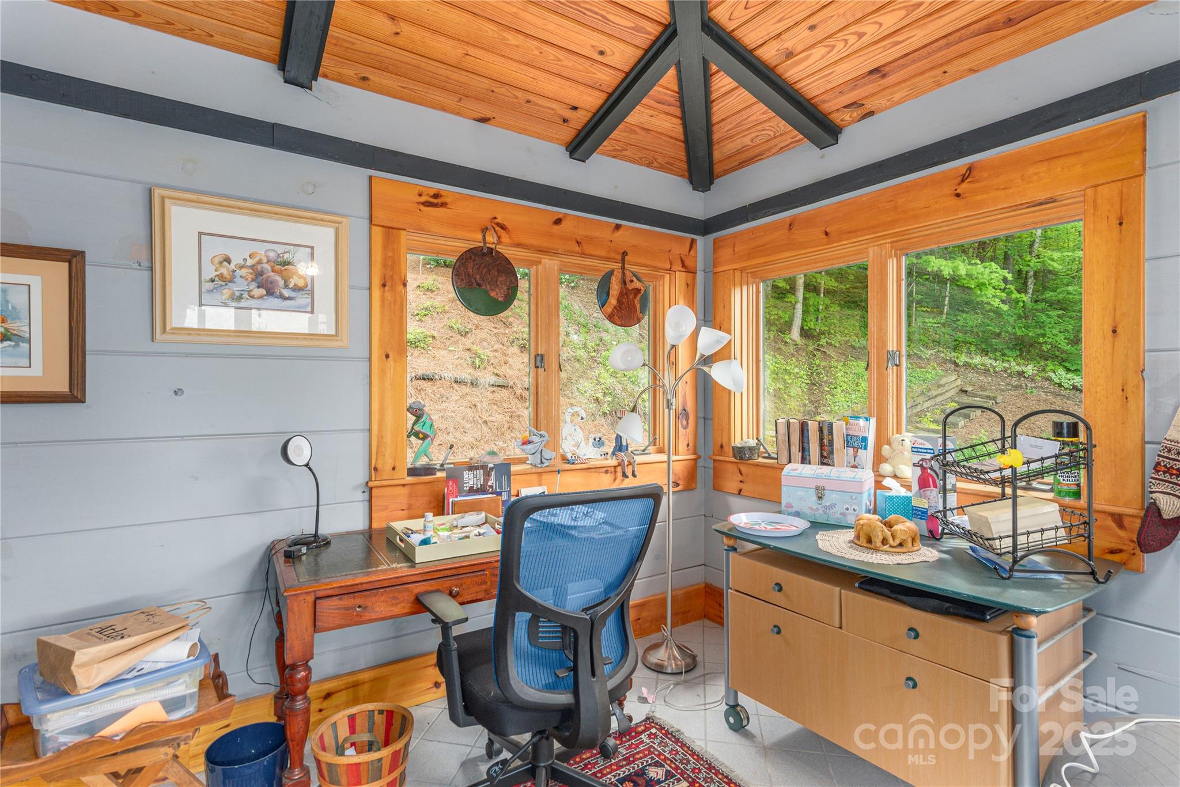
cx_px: 590
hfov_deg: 93.3
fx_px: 557
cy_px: 394
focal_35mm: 17
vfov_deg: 70.5
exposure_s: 1/30
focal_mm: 17
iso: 320
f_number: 7.1
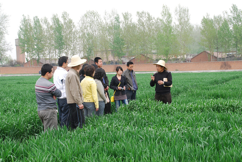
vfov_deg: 21.6
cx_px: 121
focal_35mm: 63
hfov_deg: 31.9
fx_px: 424
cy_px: 81
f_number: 9
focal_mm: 42
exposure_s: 1/125
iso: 200
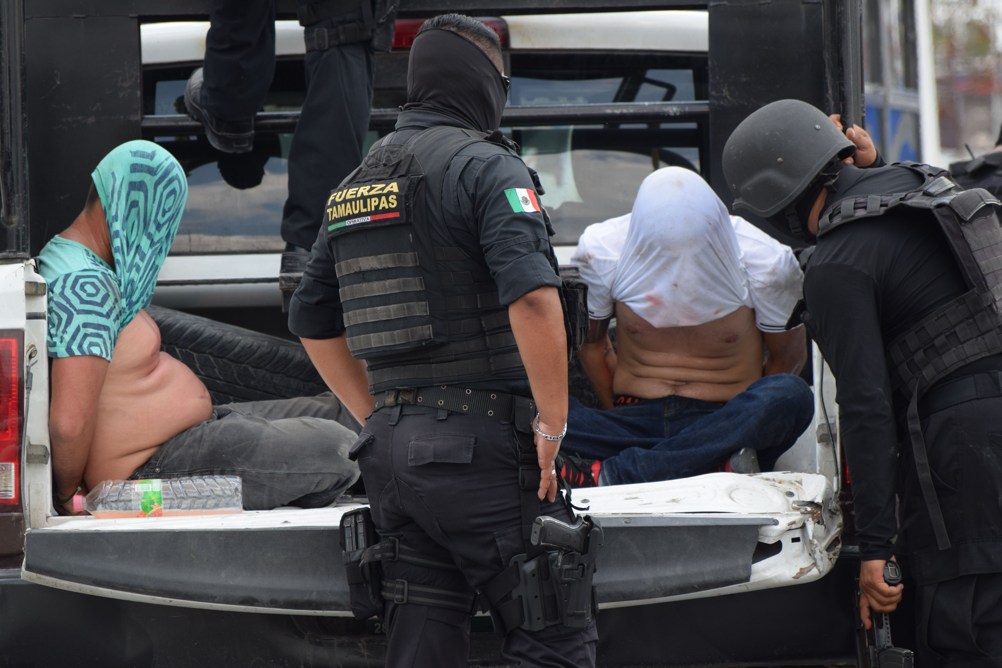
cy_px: 328
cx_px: 491
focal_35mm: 307
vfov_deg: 4.5
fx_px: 8544
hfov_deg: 6.7
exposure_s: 1/500
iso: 400
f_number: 5.6
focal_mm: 200
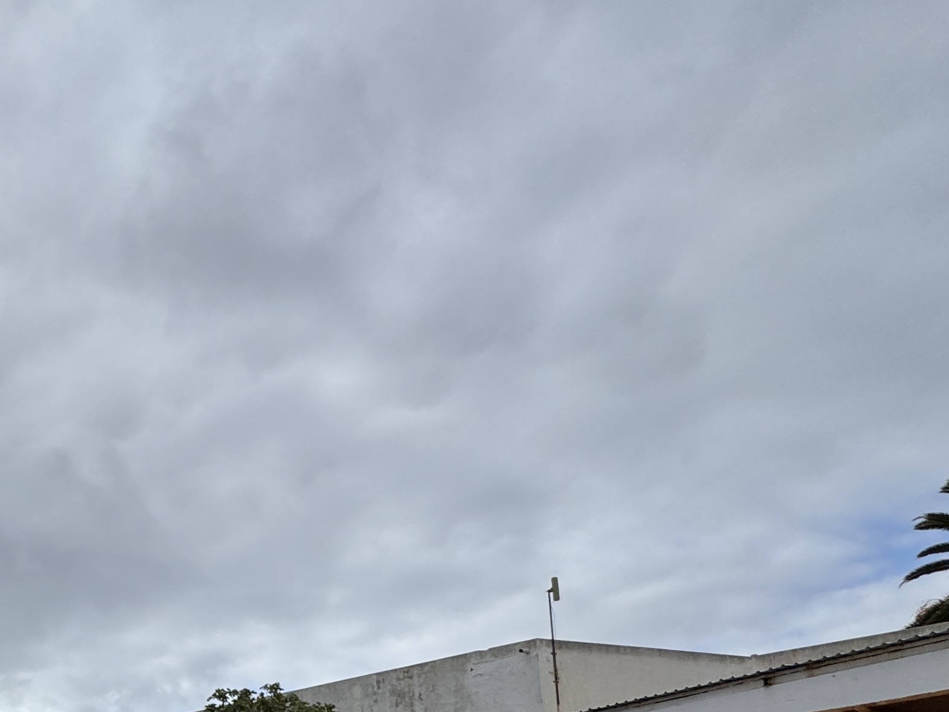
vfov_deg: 34.6
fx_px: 987
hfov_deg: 42.6
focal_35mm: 36
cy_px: 768
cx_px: -44
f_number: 2.2
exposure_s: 1/2674
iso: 50
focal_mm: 2.22
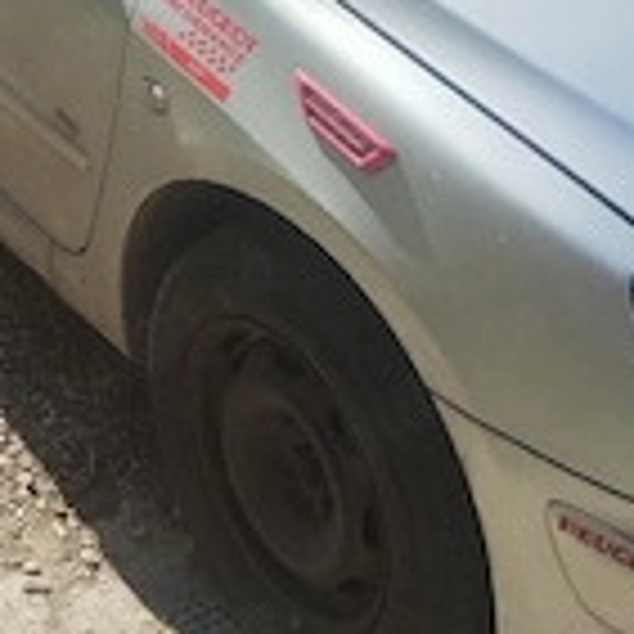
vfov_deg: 24.0
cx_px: 220
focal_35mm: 70
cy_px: 58
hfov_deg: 24.6
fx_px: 1450
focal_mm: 4.27
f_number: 1.8
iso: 100
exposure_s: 1/526
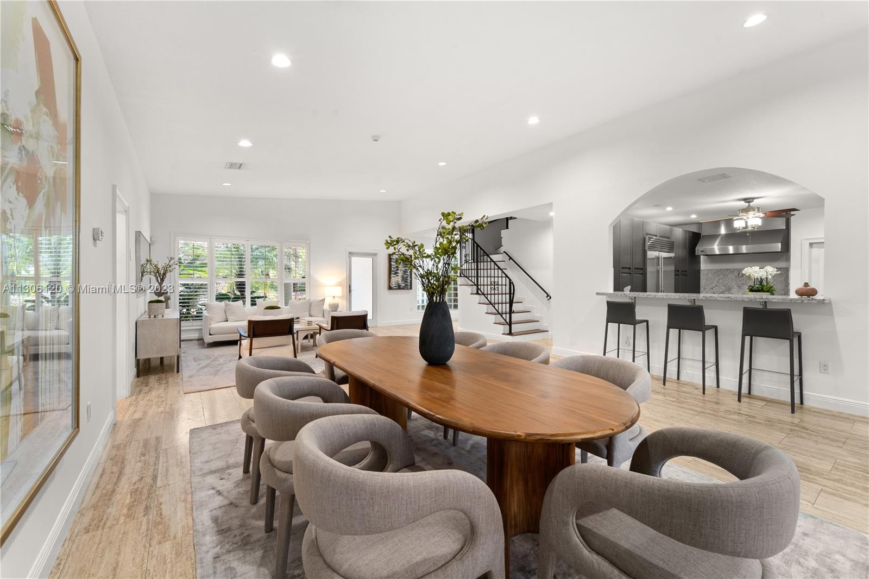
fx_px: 338
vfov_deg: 81.2
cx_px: 434
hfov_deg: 104.3
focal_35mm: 14
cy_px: 290
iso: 500
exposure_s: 1/1.25
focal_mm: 14
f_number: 11
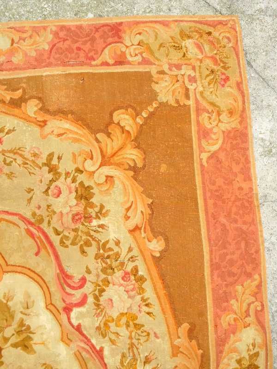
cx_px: 138
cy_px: 184
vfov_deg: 9.9
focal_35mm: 200
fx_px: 2134
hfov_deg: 7.4
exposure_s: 1/30
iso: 400
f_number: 5.4
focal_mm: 35.7
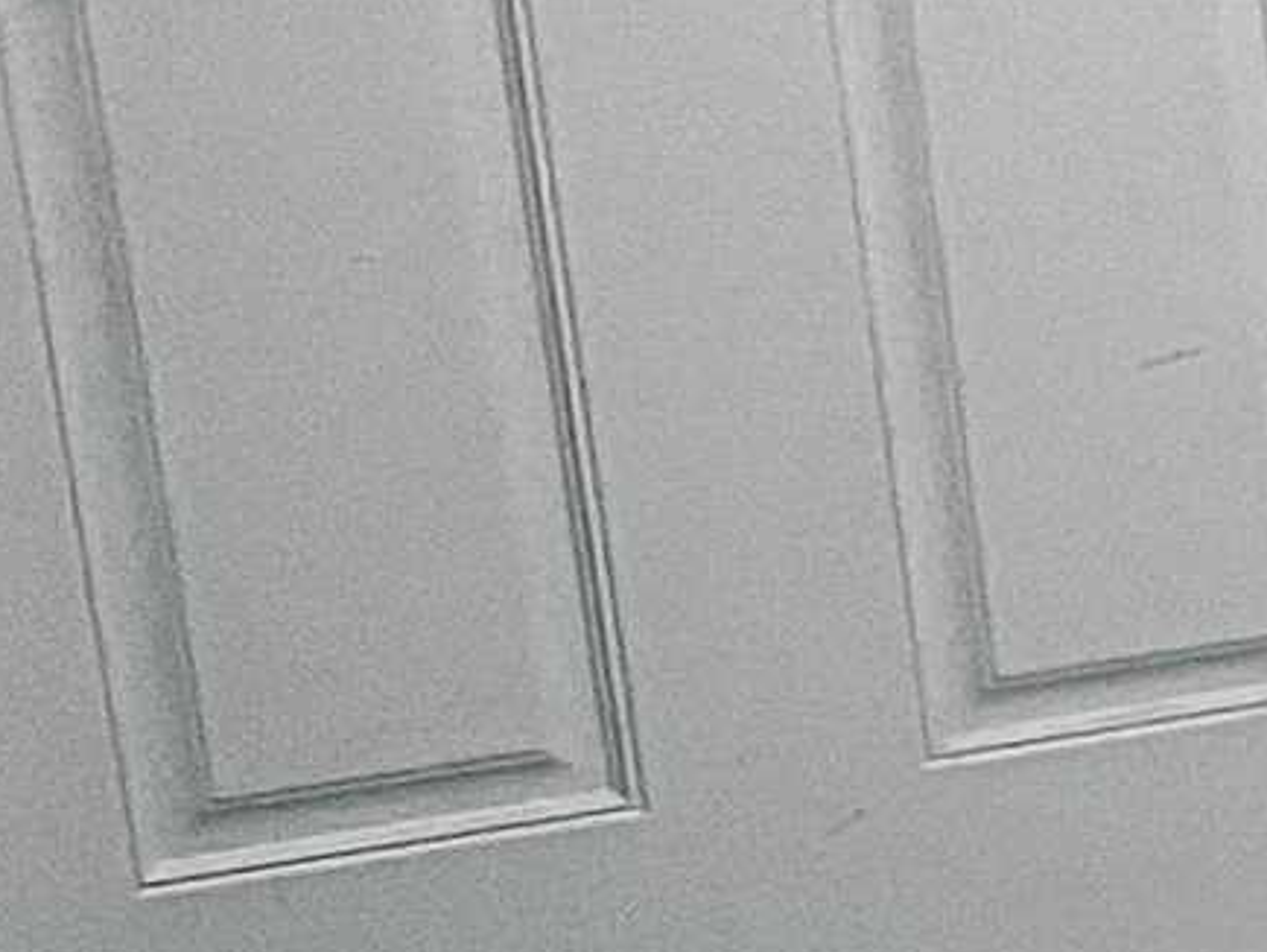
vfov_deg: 8.1
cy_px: 856
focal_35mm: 184
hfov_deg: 8.2
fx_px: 6738
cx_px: 4423
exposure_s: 1/60
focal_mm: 5.7
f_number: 1.5
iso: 320
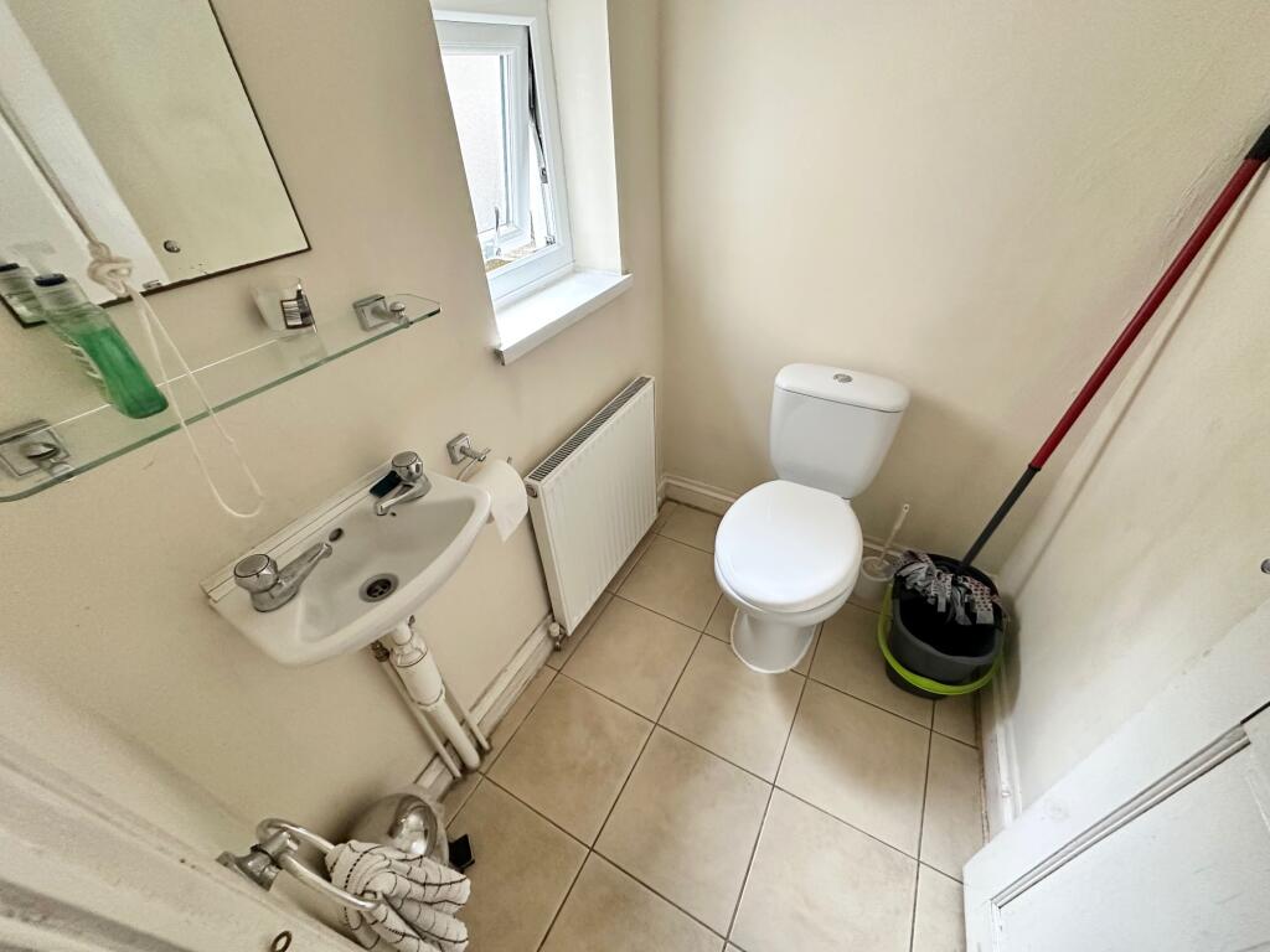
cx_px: 635
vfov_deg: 85.7
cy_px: 476
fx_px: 514
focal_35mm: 14
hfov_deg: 102.1
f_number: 2.2
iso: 400
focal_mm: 2.22
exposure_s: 1/60
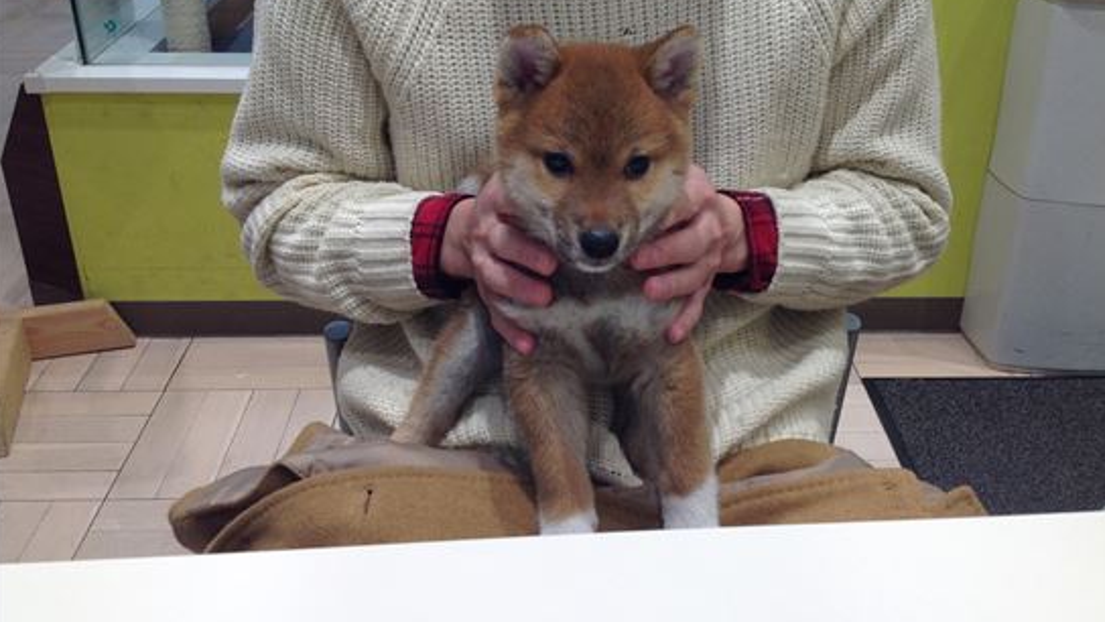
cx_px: 599
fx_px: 1231
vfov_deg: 28.3
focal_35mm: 42
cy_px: 297
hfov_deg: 48.3
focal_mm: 4.28
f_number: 2.4
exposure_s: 1/120
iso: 64
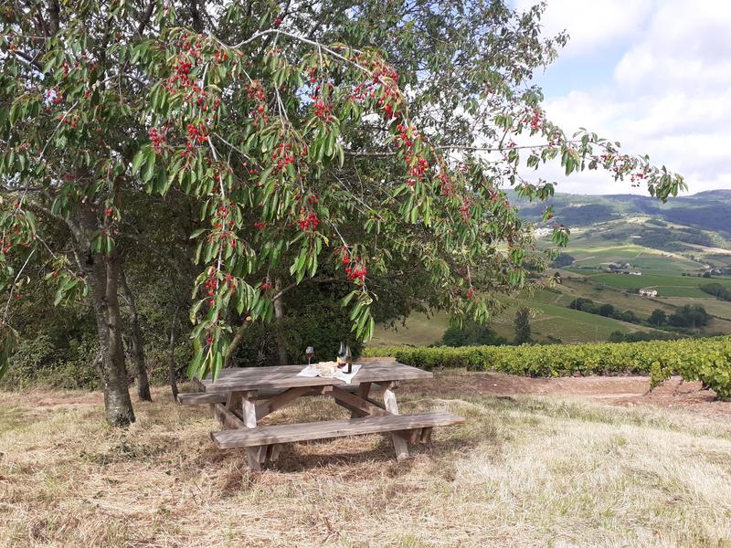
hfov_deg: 65.3
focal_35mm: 27
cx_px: 366
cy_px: 274
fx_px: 570
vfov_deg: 51.4
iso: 40
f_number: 1.9
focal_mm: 3.6
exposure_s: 1/824
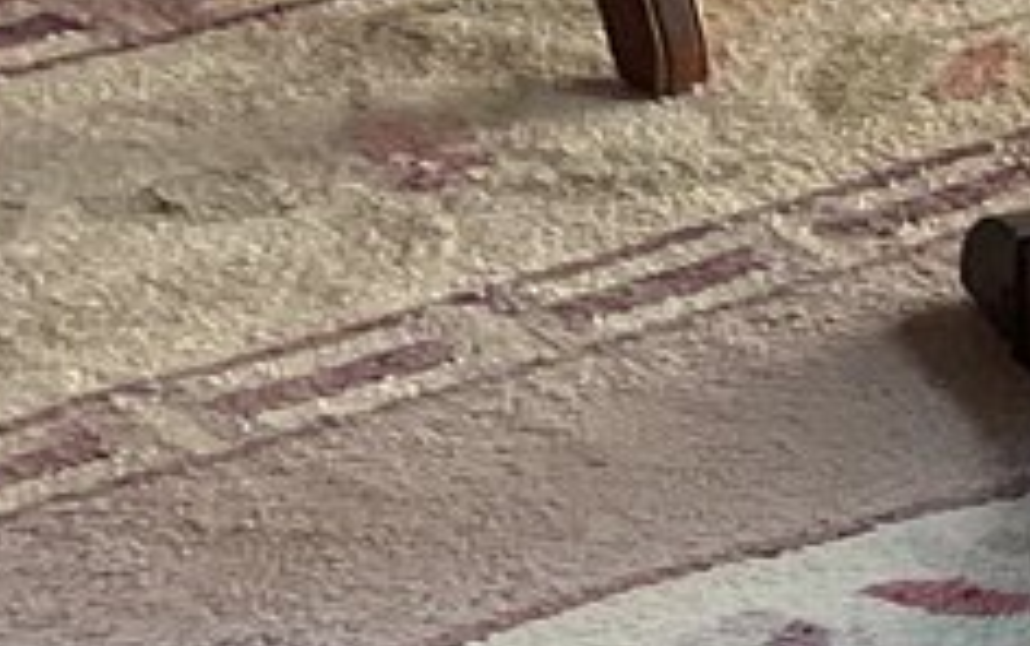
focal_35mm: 197
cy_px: 1809
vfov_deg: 6.2
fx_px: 5535
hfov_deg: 10.2
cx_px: 1700
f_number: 1.8
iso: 80
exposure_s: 1/60
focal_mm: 3
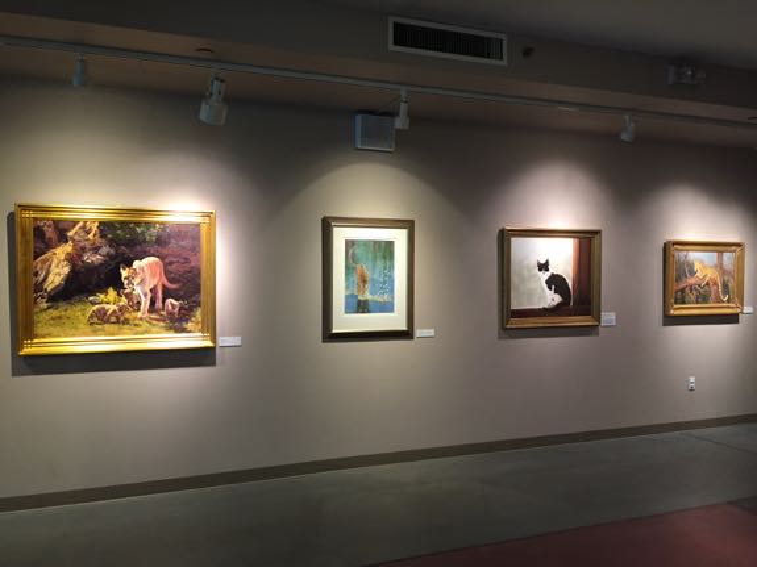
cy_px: 284
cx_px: 378
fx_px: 634
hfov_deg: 61.7
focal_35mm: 29
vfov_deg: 48.2
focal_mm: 4.15
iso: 125
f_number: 2.2
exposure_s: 1/30
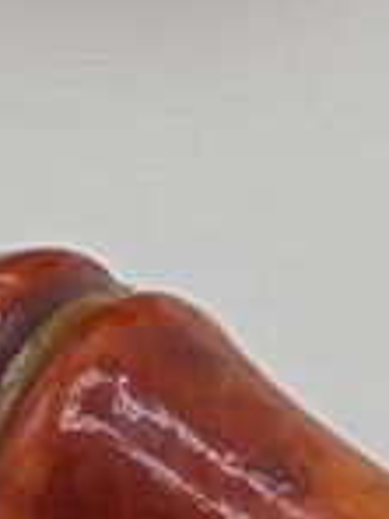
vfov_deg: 8.5
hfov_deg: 6.4
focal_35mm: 231
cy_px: -32
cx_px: 142
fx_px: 3461
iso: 100
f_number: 4.2
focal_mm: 6.9
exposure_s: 1/30
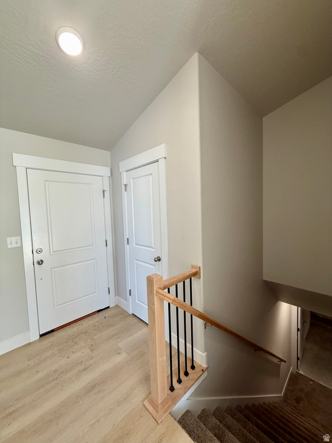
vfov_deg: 102.1
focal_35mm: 14
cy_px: 222
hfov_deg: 85.7
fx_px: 179
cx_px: 166
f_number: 2.2
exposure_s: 1/120
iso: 100
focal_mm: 2.22
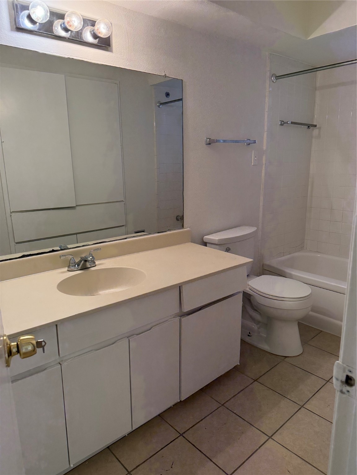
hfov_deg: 56.8
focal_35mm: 24
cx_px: 178
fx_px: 330
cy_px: 238
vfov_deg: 71.6
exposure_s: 1/120
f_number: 1.78
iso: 200
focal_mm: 6.76
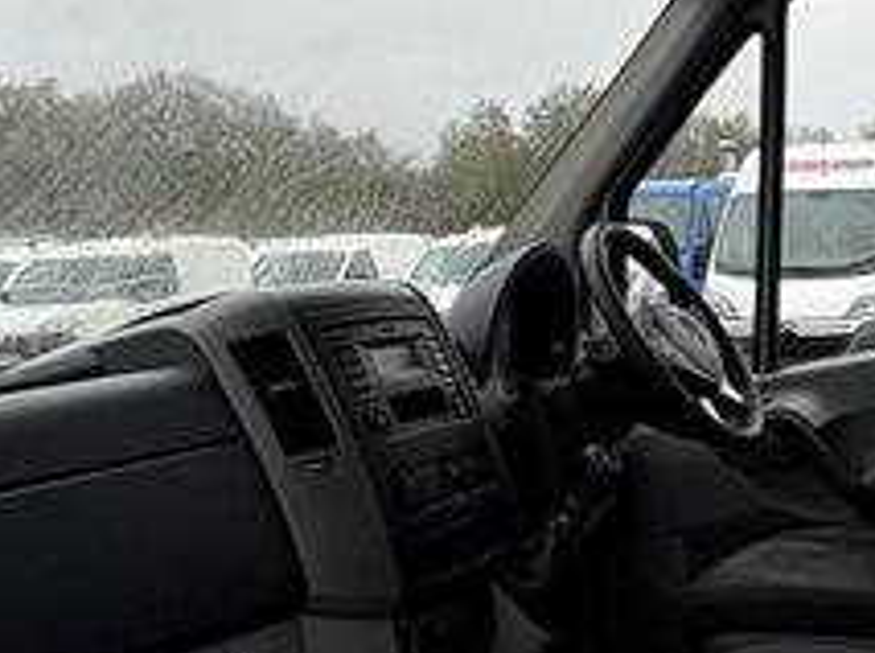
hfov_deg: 30.7
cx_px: 846
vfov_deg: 24.2
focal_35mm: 59
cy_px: 554
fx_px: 1489
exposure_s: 1/331
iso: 40
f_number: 2.2
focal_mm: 2.22
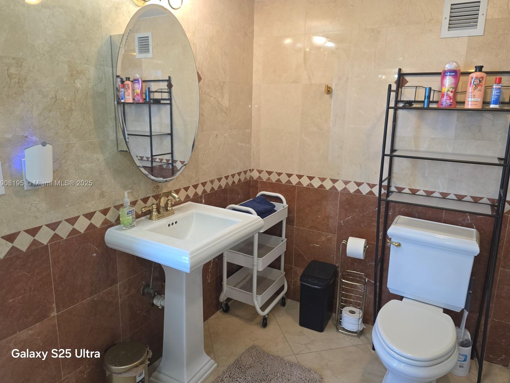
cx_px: 252
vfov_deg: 56.8
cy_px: 184
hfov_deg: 71.6
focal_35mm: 24
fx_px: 354
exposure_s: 1/120
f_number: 1.7
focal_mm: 6.3
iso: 160
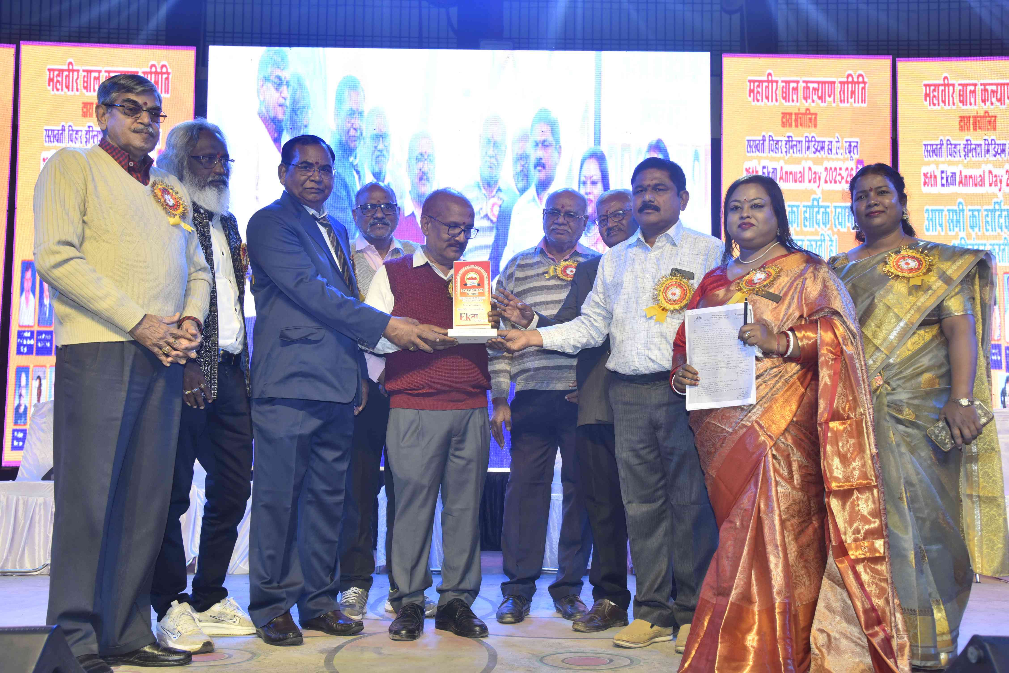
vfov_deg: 35.1
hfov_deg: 50.7
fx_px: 1065
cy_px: 336
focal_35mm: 38
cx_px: 504
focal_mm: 38
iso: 500
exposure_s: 1/200
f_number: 5
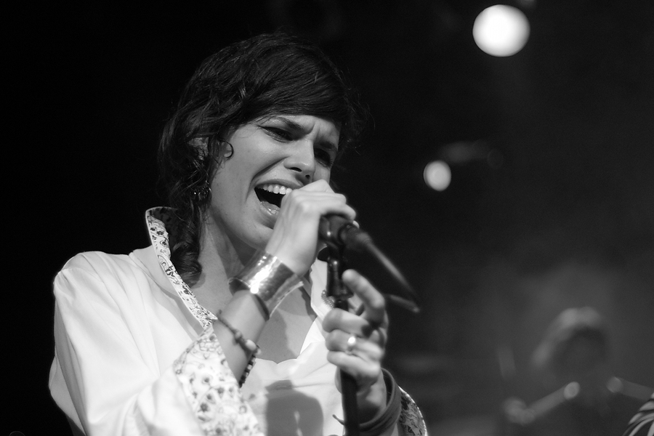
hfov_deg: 27.0
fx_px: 1362
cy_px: 218
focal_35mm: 75
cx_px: 327
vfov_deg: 18.2
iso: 250
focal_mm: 50
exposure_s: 1/80
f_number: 1.4
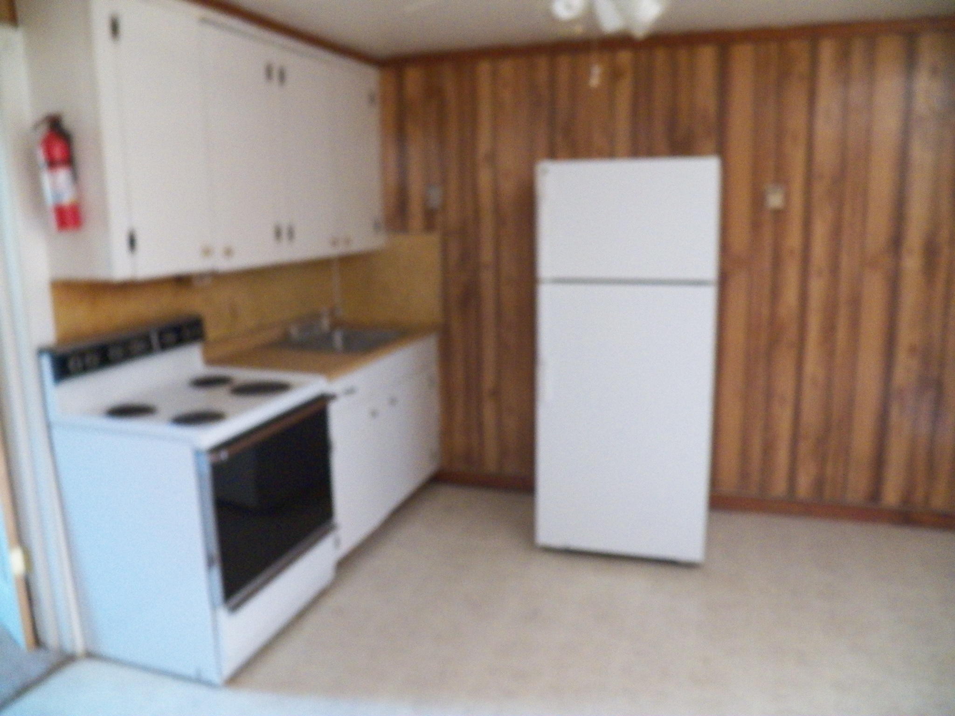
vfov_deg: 49.7
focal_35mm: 28
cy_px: 358
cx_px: 478
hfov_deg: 63.4
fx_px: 772
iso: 800
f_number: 2.8
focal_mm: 4.9
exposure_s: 1/8
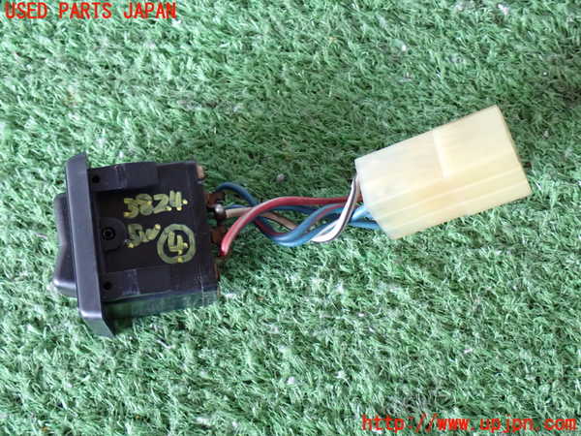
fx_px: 906
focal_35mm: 54
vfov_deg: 27.0
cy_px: 218
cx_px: 290
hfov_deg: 35.5
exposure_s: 1/50
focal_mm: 9.65
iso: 640
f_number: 3.3
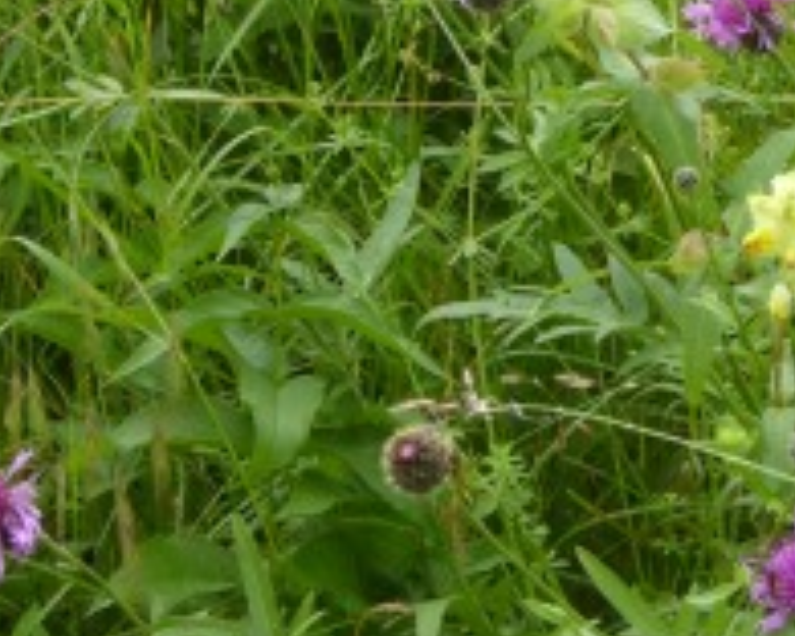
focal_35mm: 337
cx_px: 599
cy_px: 0
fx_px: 7929
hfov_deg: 5.7
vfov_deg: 4.6
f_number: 5.3
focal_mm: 24.2
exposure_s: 1/250
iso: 250
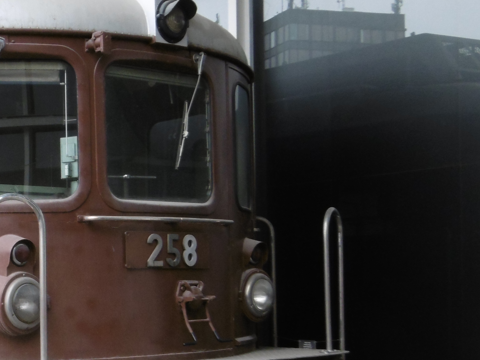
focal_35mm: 76
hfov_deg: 23.9
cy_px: 290
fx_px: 1054
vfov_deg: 19.2
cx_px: -55
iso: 100
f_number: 3.5
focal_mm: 5.8
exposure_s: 1/60
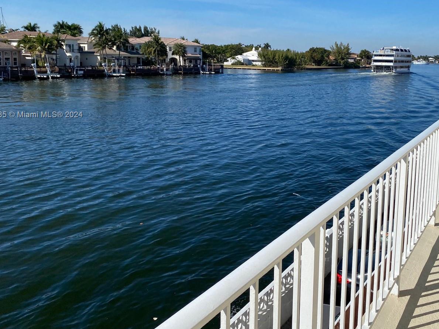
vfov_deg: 40.3
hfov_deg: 52.3
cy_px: 115
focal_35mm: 35
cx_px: 260
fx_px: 444
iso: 32
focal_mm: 4.25
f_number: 1.8
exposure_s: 1/4444
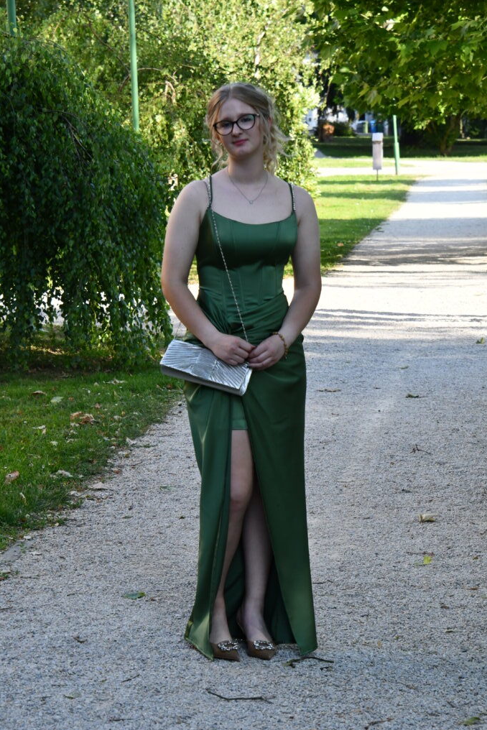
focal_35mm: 130
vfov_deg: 15.8
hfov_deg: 10.6
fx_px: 2636
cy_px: 367
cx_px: 244
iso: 800
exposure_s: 1/320
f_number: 9
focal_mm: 86
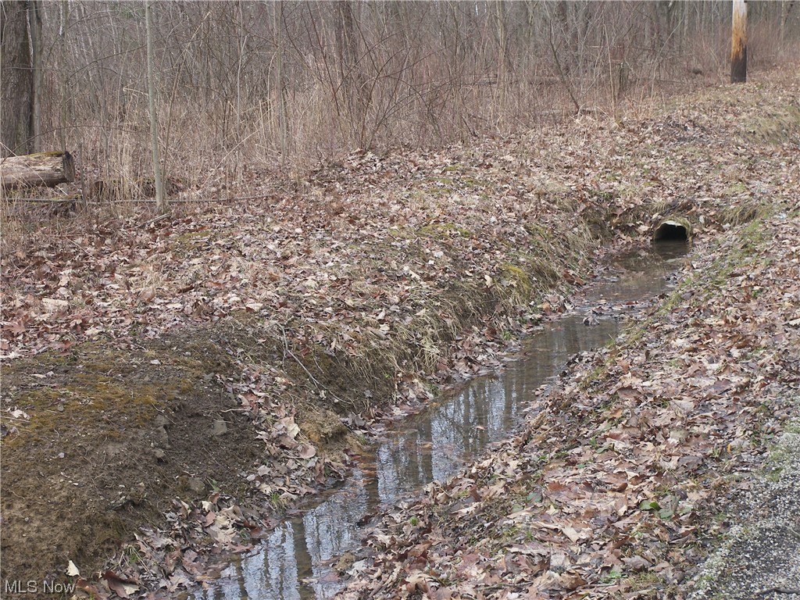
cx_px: 400
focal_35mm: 74
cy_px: 300
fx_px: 1710
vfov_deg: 19.9
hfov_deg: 26.3
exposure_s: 1/125
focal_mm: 15.6
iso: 50
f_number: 4
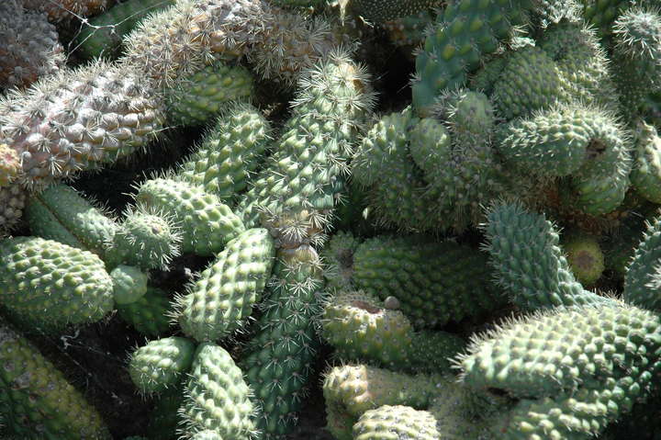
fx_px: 1927
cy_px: 220
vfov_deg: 13.0
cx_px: 330
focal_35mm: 105
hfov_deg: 19.5
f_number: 8
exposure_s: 1/250
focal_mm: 70
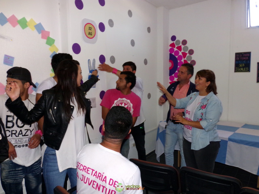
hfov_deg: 67.3
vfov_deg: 53.1
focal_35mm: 26
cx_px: 130
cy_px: 97
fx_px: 195
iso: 200
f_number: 3.2
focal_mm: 4.7
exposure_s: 1/34
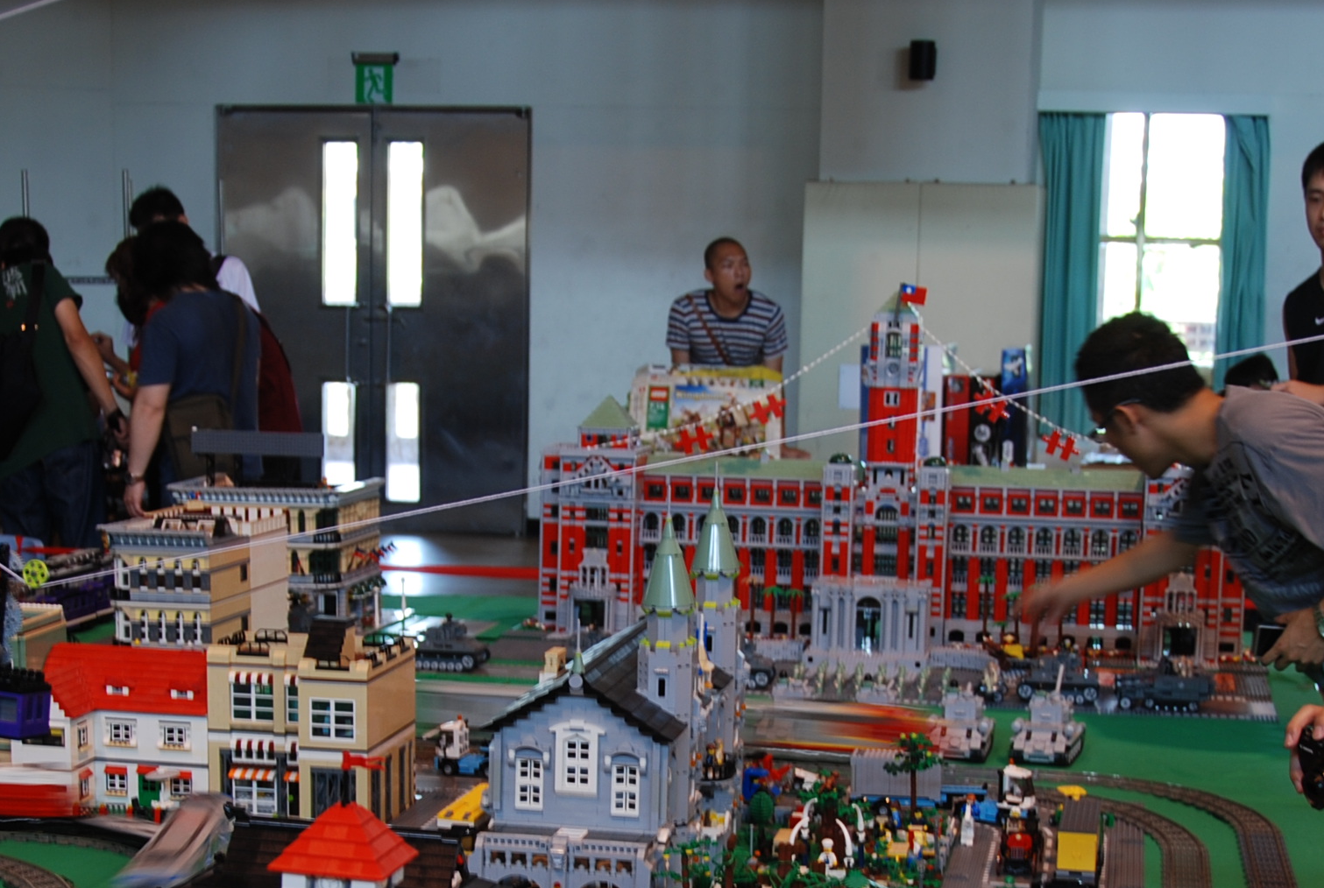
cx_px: 665
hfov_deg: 29.2
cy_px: 687
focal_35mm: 69
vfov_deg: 19.7
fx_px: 2543
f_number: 3.8
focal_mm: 24
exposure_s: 1/10
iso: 100
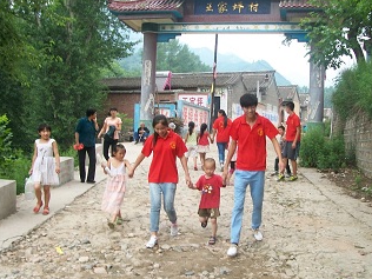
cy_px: 141
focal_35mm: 41
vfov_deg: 35.1
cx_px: 187
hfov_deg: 45.8
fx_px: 441
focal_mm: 6
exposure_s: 1/80
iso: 80
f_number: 2.7
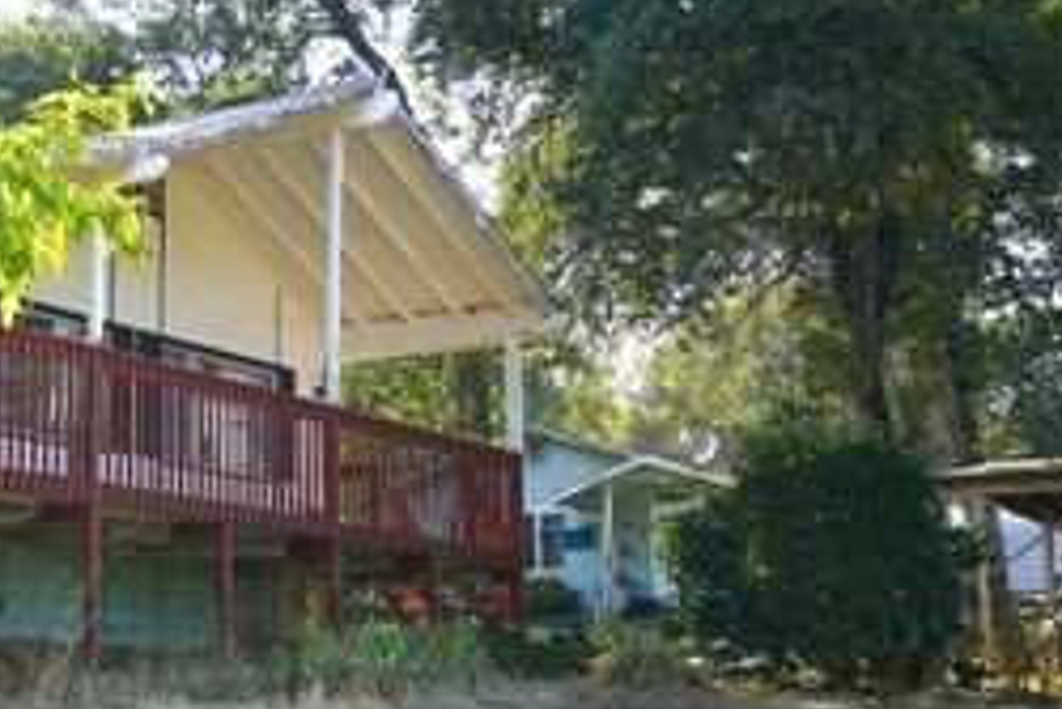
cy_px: 414
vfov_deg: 19.5
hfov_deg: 27.8
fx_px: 2066
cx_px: 110
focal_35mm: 70
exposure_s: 1/80
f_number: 8
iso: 100
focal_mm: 35
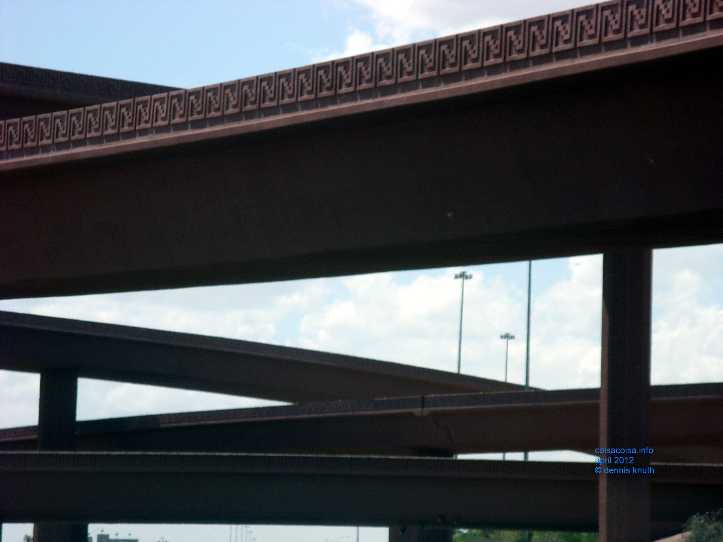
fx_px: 3968
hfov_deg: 10.4
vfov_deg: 7.8
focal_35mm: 190
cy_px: 271
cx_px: 362
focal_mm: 31.5
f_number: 4.6
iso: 50
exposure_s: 1/384
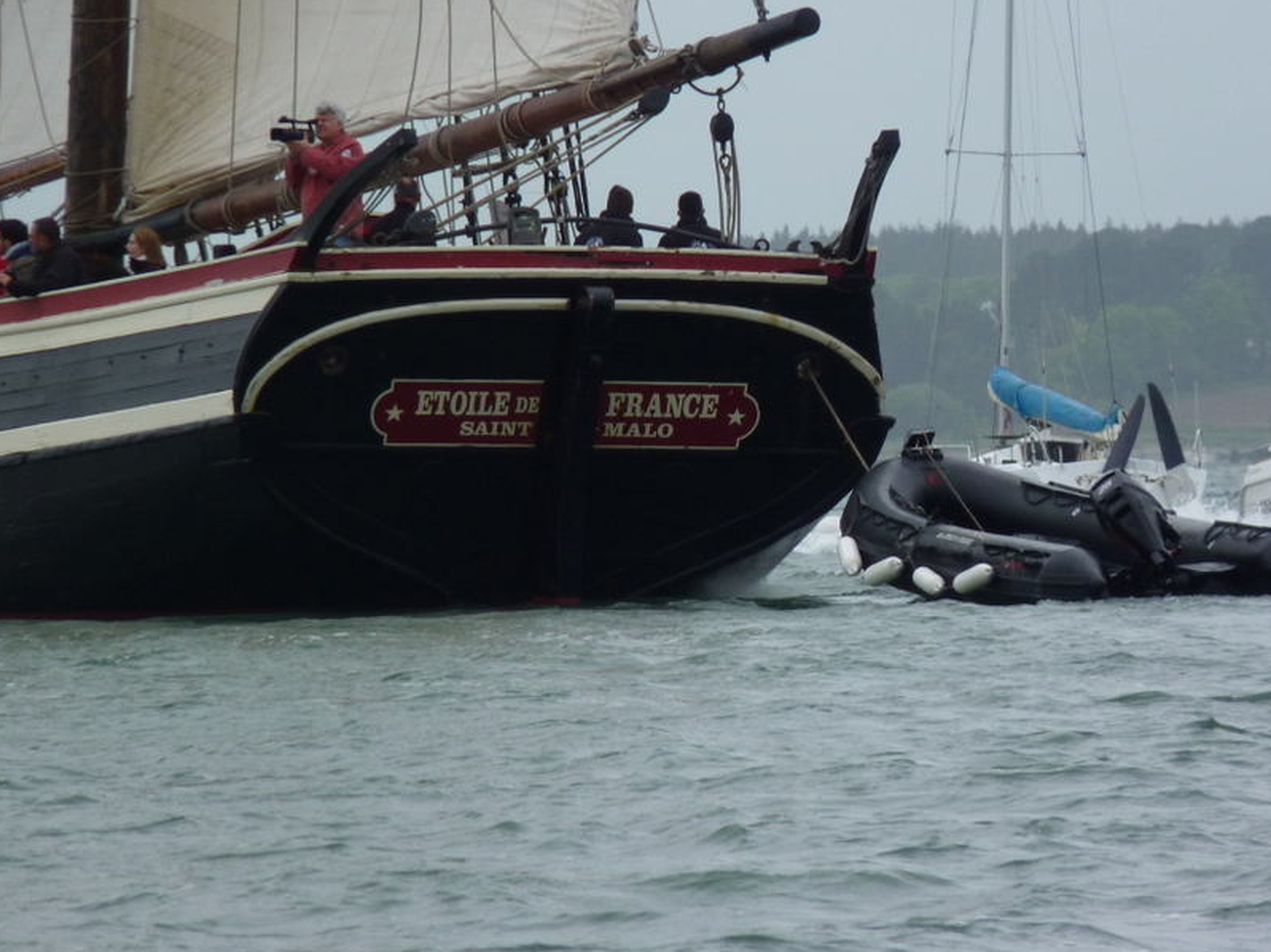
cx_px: 580
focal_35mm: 585
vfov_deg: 2.5
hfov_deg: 3.4
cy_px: 425
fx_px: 21473
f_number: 5
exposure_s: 1/500
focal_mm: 86.4
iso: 160
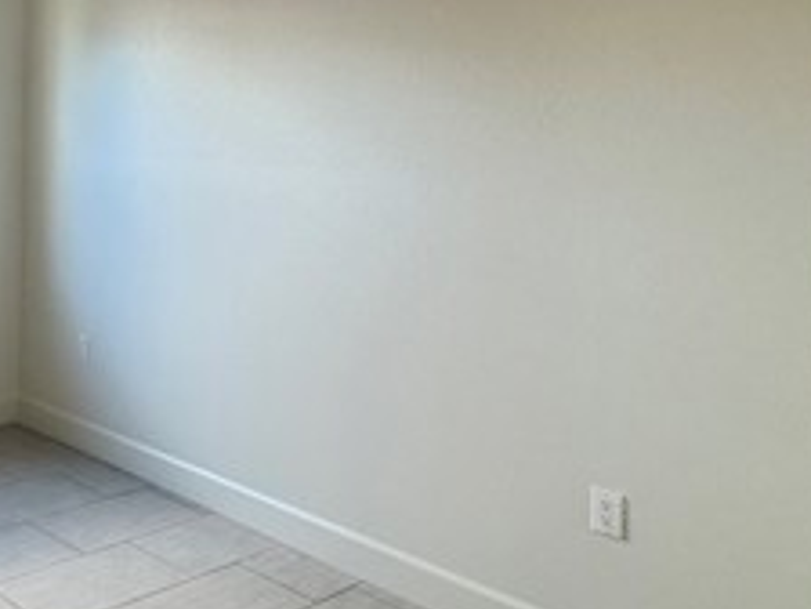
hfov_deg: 39.1
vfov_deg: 34.7
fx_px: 937
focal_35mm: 40
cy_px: 112
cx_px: -65
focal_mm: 2.22
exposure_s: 1/99
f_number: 2.2
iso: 250
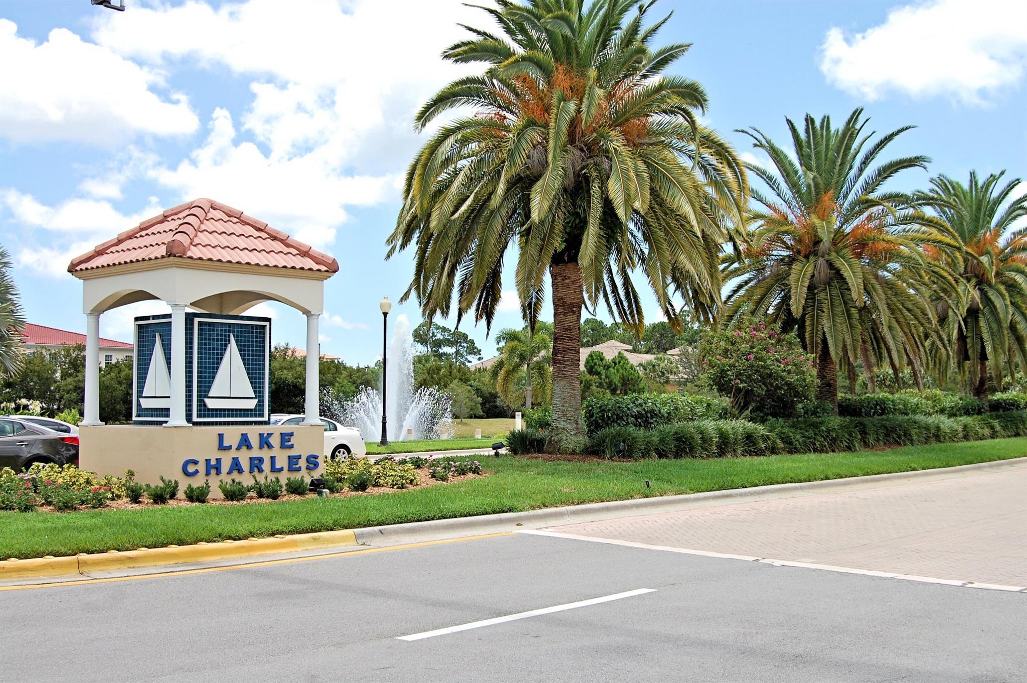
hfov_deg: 46.4
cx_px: 514
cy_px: 342
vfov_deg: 31.8
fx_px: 1197
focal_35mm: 42
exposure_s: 1/320
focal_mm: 28
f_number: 9
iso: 200
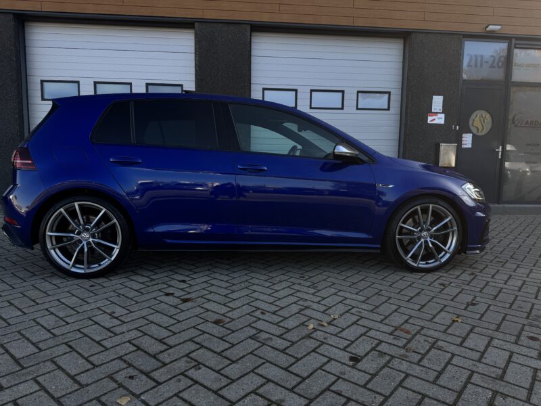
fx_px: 375
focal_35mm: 24
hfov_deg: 71.6
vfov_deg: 56.8
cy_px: 203
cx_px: 270
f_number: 1.78
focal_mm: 6.76
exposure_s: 1/1560
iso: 80
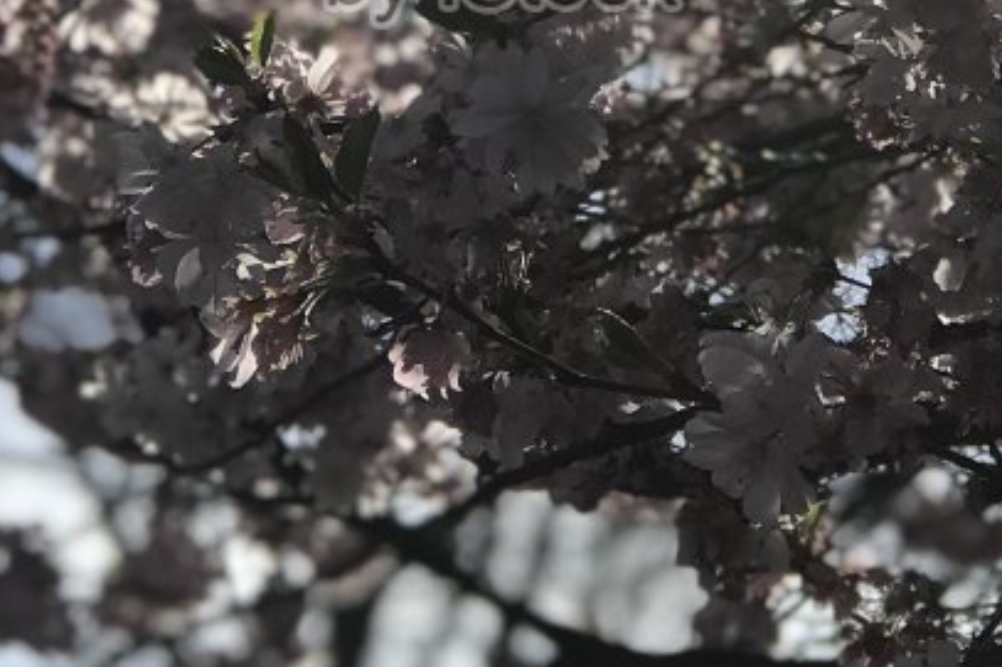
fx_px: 6482
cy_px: -138
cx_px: 497
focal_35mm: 233
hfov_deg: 8.8
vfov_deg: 5.9
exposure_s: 1/1259
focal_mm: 6.6
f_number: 2.8
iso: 20
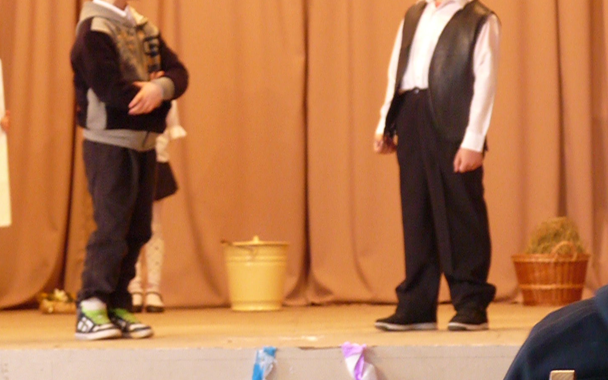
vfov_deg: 5.2
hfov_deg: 8.4
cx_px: 233
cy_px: 73
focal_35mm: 251
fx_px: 4160
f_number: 3.7
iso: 800
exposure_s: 1/6
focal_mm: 29.7
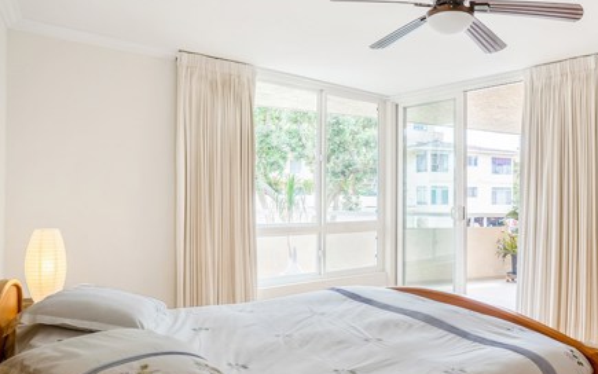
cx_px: 385
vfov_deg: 46.0
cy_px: 203
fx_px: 440
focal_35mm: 27
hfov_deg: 67.0
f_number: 8
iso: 125
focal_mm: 18
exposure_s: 1/160
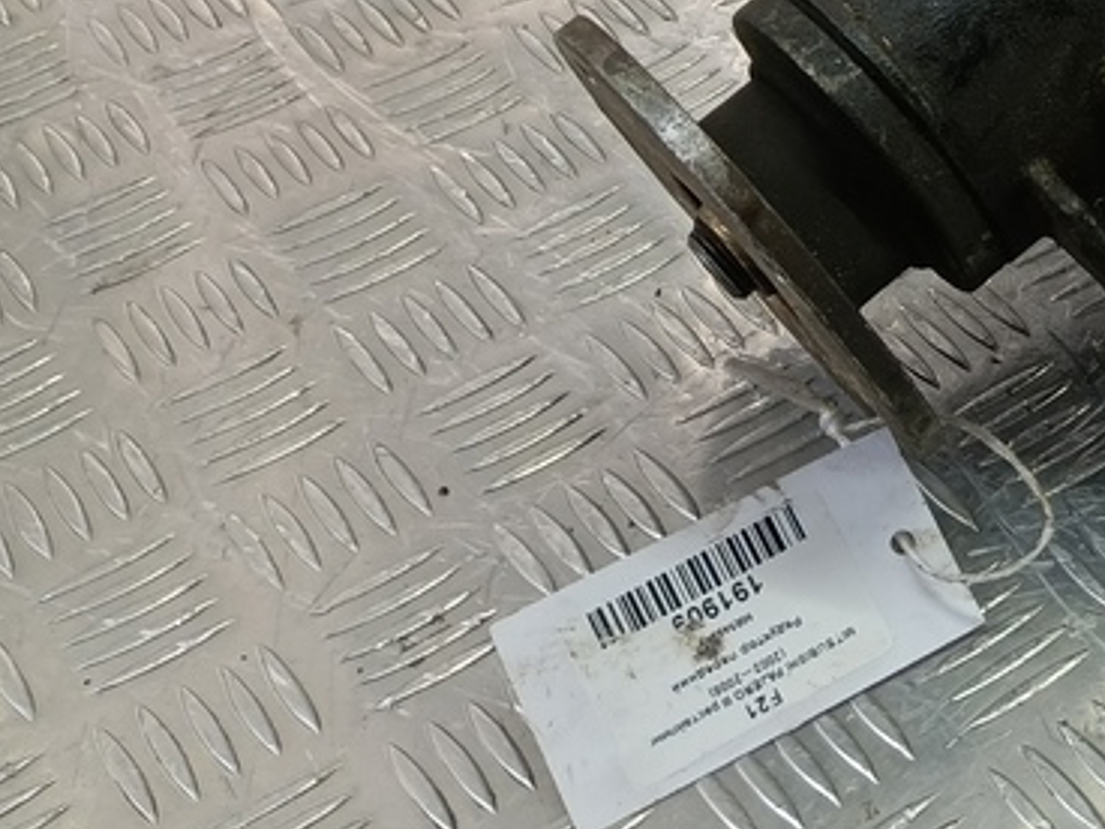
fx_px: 2043
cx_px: 1483
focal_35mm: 64
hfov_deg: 25.5
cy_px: -246
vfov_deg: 20.9
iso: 96
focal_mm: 4.11
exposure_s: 1/50
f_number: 1.6
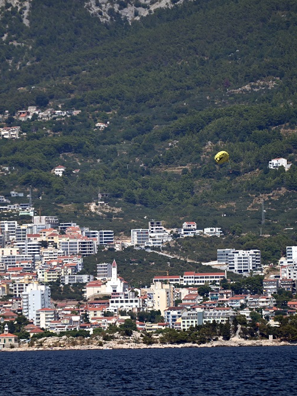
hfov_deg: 3.4
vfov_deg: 4.6
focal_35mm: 434
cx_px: 134
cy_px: 198
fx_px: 4963
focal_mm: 300
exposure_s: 1/640
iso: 100
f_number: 5.6
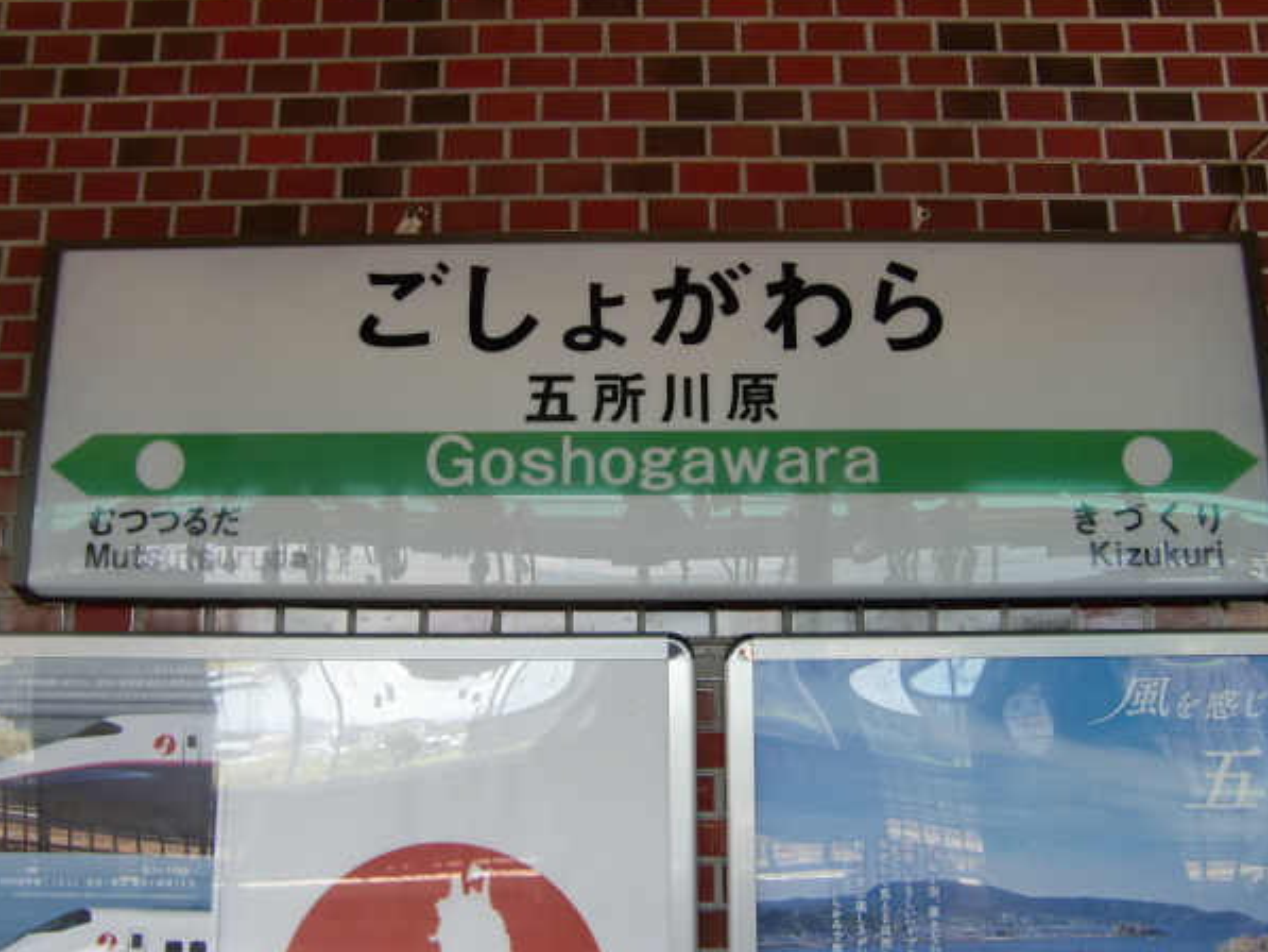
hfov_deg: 60.0
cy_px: 478
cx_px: 629
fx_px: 1099
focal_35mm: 30
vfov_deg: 46.8
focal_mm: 4.9
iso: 64
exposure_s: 1/80
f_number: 2.6
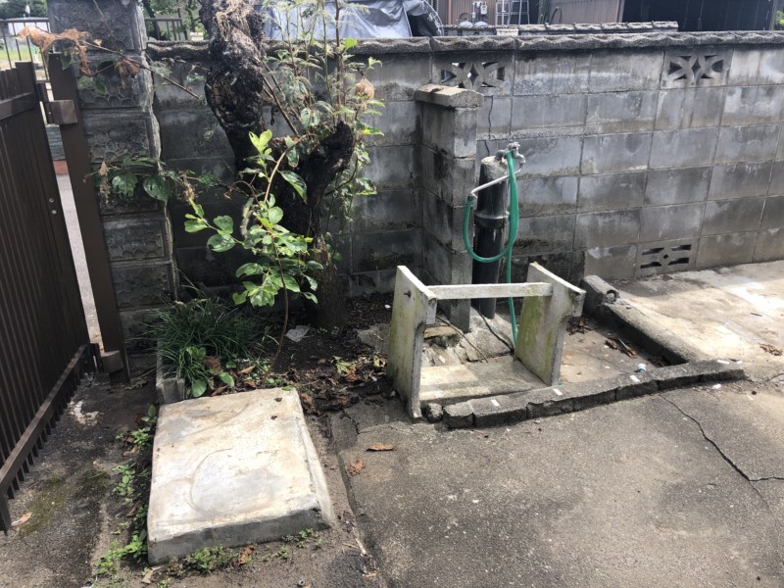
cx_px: 392
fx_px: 634
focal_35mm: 28
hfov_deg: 63.4
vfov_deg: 49.7
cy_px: 294
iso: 20
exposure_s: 1/552
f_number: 1.8
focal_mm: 3.99
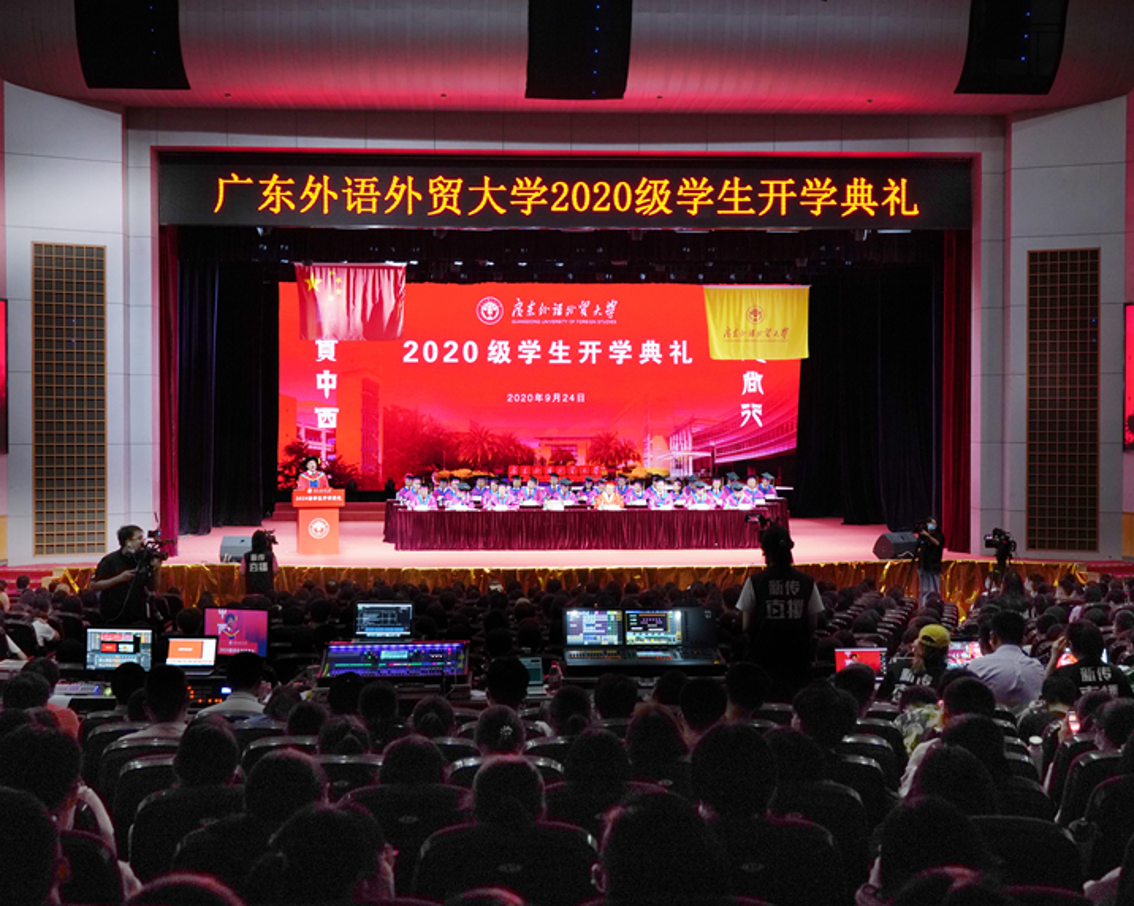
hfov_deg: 41.2
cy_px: 450
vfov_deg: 33.4
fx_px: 1509
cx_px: 564
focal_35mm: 45
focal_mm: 39
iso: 2500
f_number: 6.3
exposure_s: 1/80
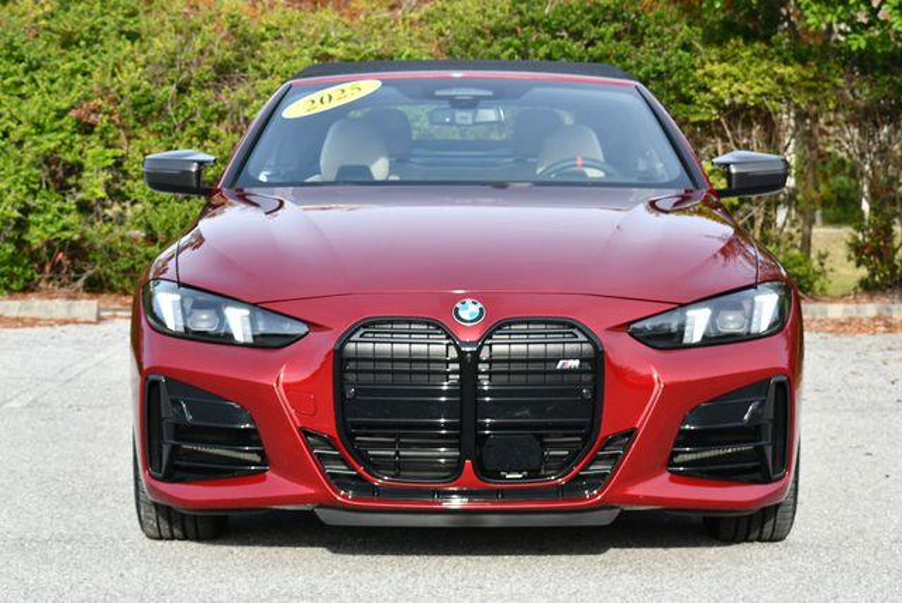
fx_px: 2608
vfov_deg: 13.2
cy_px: 302
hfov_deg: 19.6
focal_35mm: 104
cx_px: 451
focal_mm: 52
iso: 200
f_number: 7.1
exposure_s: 1/250
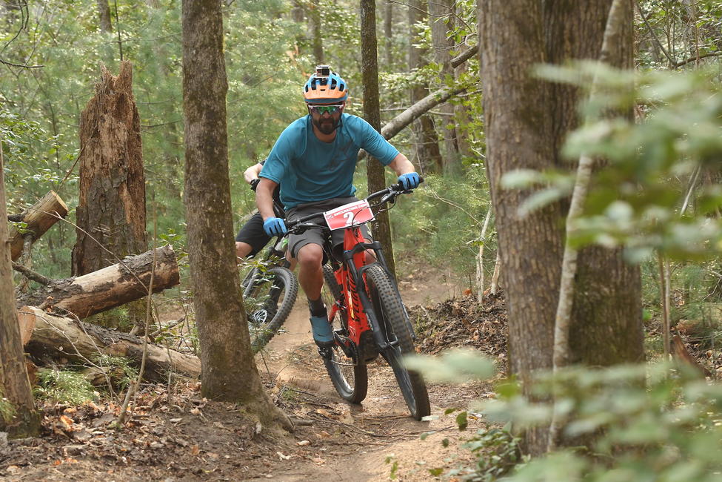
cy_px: 241
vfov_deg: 11.1
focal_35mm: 123
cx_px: 361
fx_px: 2467
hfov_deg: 16.7
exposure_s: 1/800
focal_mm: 82
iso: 1250
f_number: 4
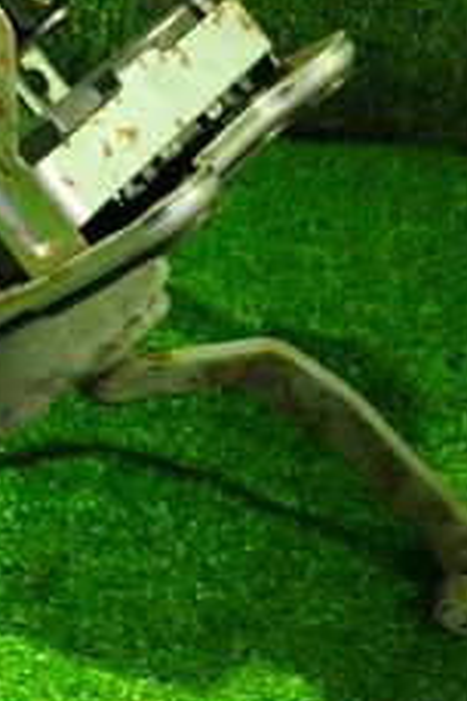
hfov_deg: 15.9
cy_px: 209
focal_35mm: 82
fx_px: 1595
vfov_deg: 24.6
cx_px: -111
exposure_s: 1/13
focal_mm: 5.4
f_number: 2.3
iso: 800
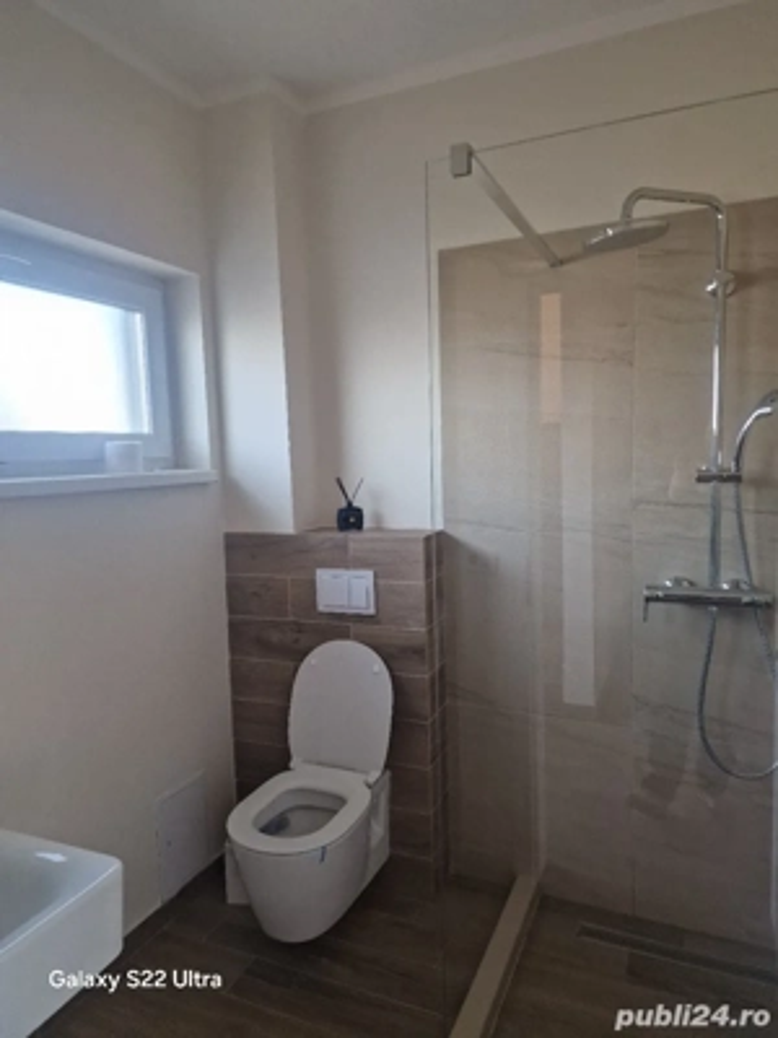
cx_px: 389
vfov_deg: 73.9
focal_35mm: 23
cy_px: 519
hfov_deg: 58.9
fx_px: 689
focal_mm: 6.4
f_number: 1.8
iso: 250
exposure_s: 1/120
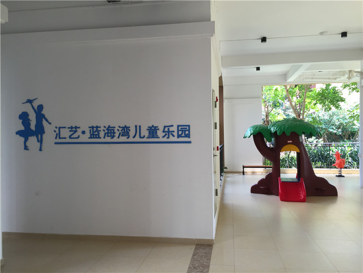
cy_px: 136
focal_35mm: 29
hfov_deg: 61.7
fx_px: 304
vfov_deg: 48.2
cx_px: 182
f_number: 2.2
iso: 40
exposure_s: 1/100
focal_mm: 4.15
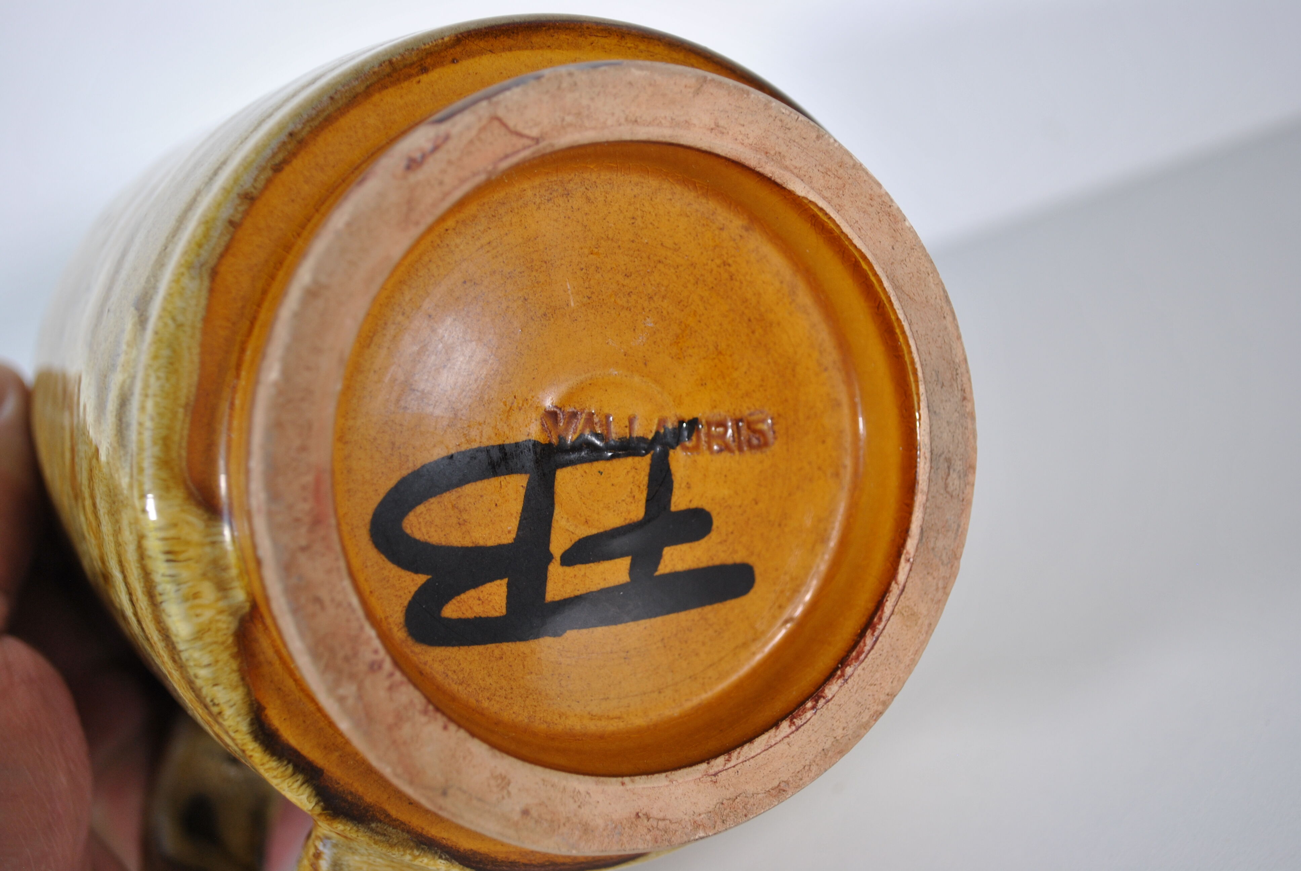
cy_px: 436
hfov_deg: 37.8
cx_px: 650
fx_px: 1900
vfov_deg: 25.8
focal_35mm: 52
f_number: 5
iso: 200
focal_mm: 35
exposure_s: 1/80
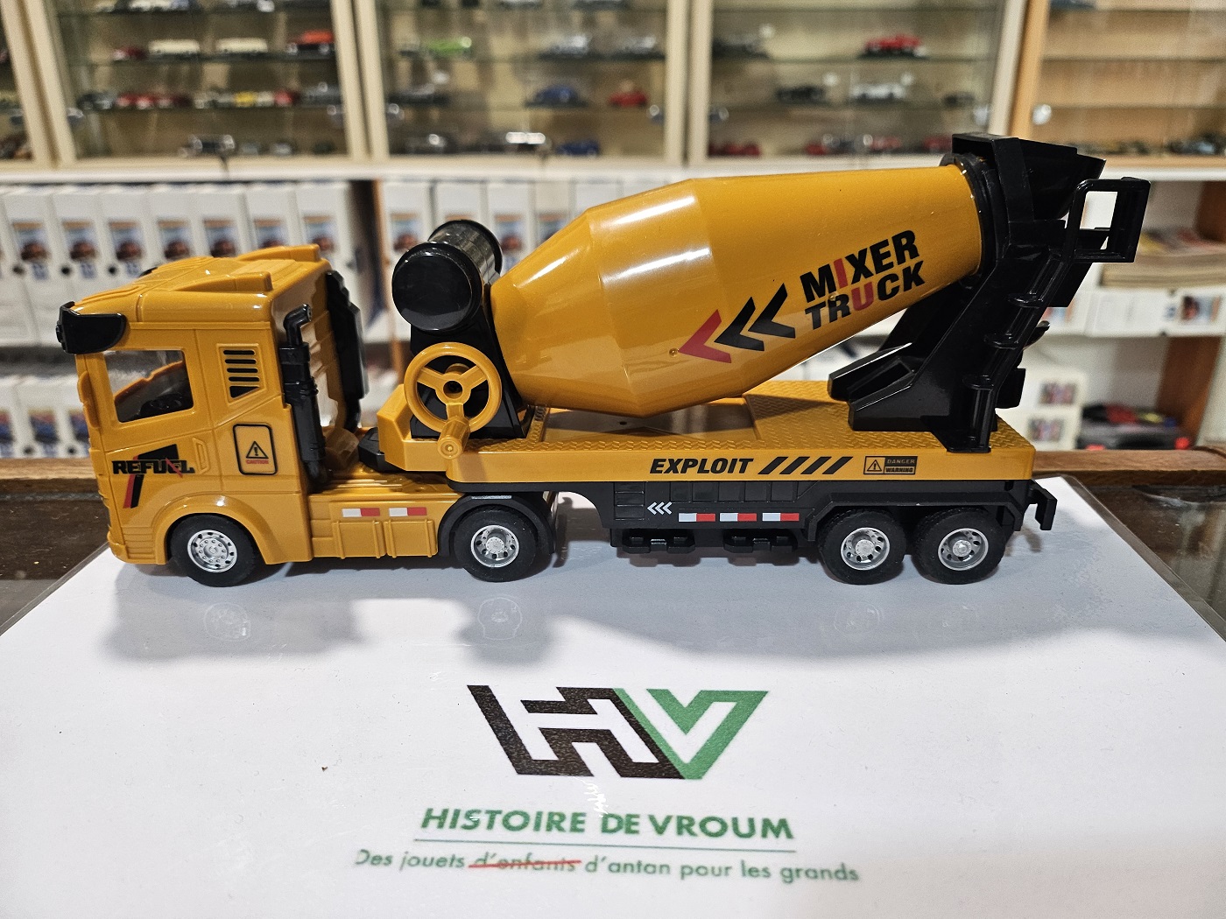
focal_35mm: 24
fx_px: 850
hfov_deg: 71.6
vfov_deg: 56.8
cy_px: 460
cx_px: 613
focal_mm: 5
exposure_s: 1/100
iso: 200
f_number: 1.8
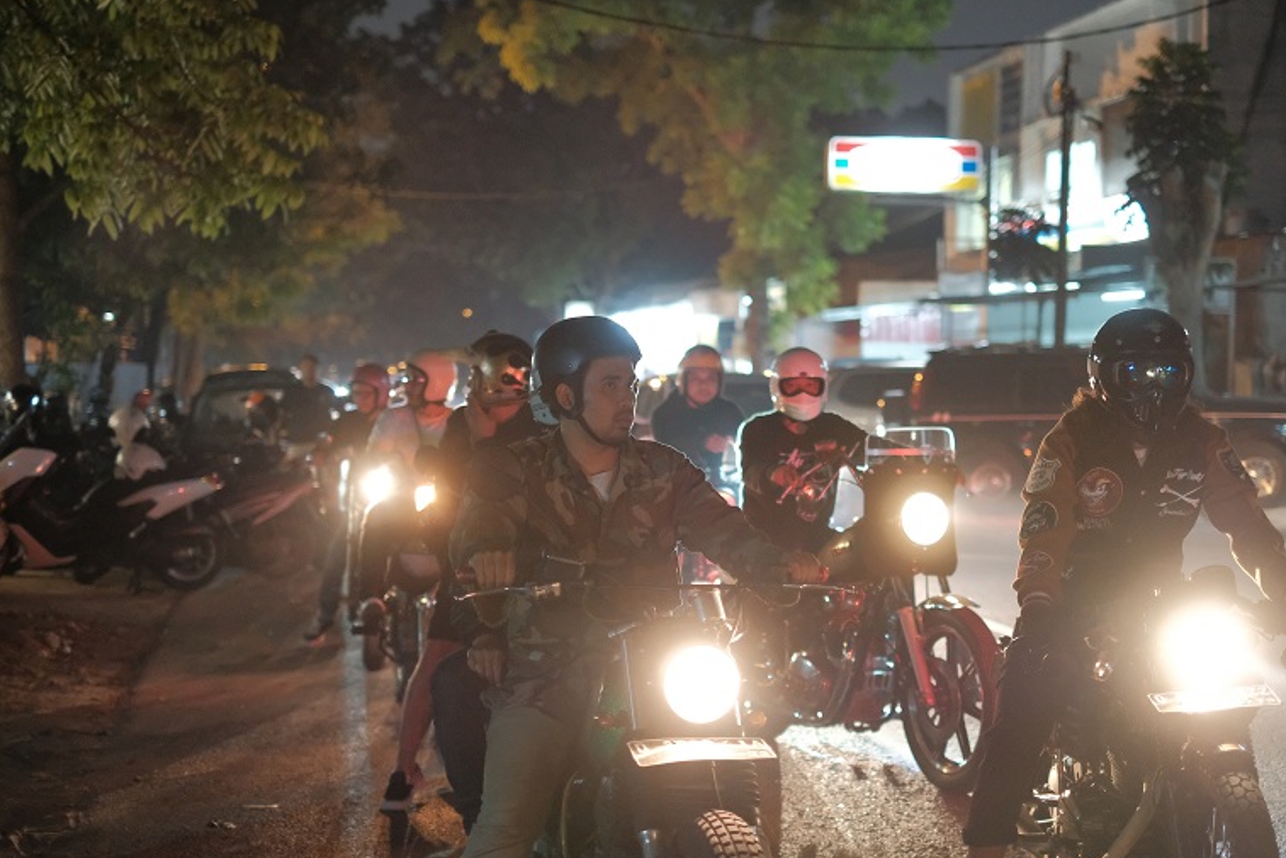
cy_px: 438
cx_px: 739
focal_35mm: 63
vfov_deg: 21.6
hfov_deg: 31.8
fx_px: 2251
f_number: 1.4
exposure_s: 1/50
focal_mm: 35
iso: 4000
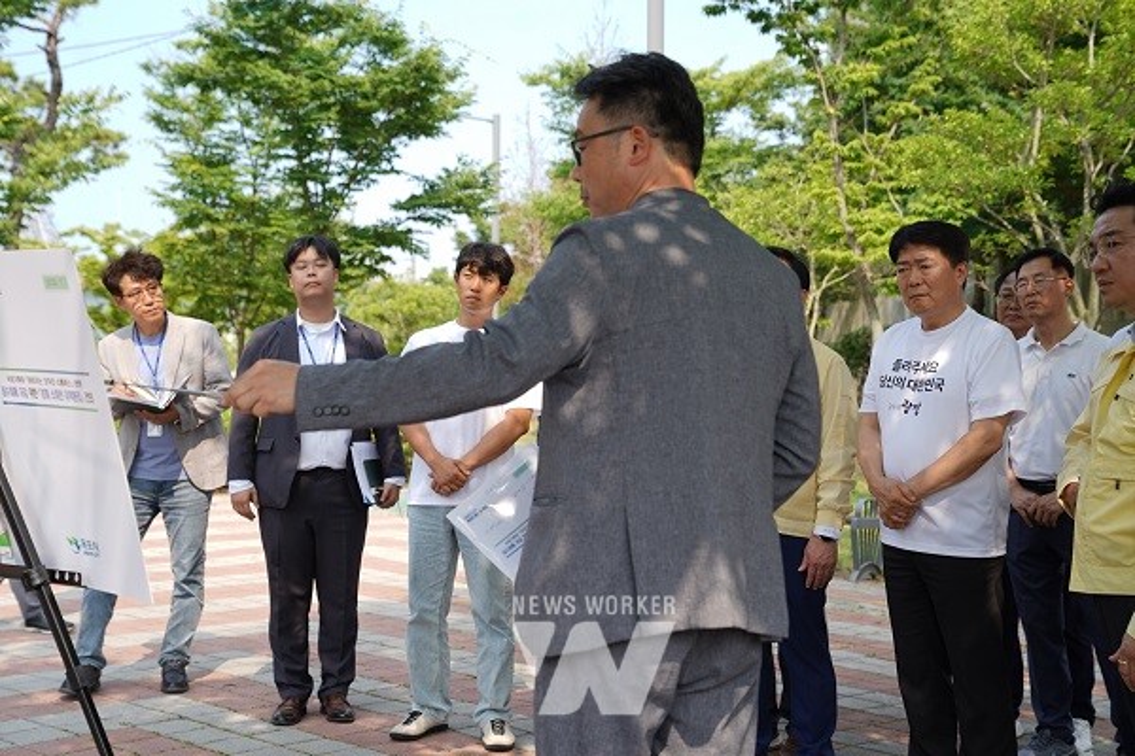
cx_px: 568
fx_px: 1639
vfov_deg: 26.0
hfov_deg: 38.2
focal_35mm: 52
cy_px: 378
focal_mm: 52
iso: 50
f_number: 4
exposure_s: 1/160
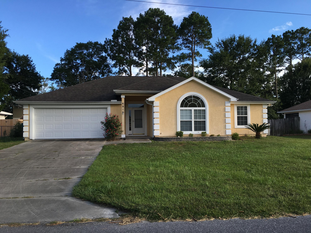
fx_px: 261
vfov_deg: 48.2
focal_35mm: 29
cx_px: 156
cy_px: 116
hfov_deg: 61.7
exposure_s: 1/565
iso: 25
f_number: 2.2
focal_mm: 4.15
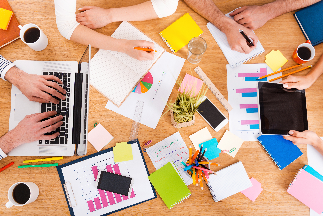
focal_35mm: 42
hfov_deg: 46.4
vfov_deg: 31.9
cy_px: 108
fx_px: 377
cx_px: 162
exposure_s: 1/160
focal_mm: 42
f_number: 4
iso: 160
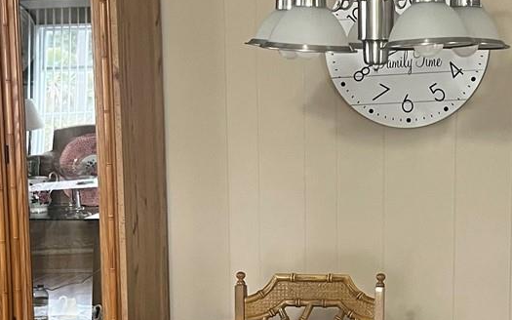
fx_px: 1172
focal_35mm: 84
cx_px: 357
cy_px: 229
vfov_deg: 15.5
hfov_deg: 24.5
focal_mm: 5.7
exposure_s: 1/60
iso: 200
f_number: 1.5
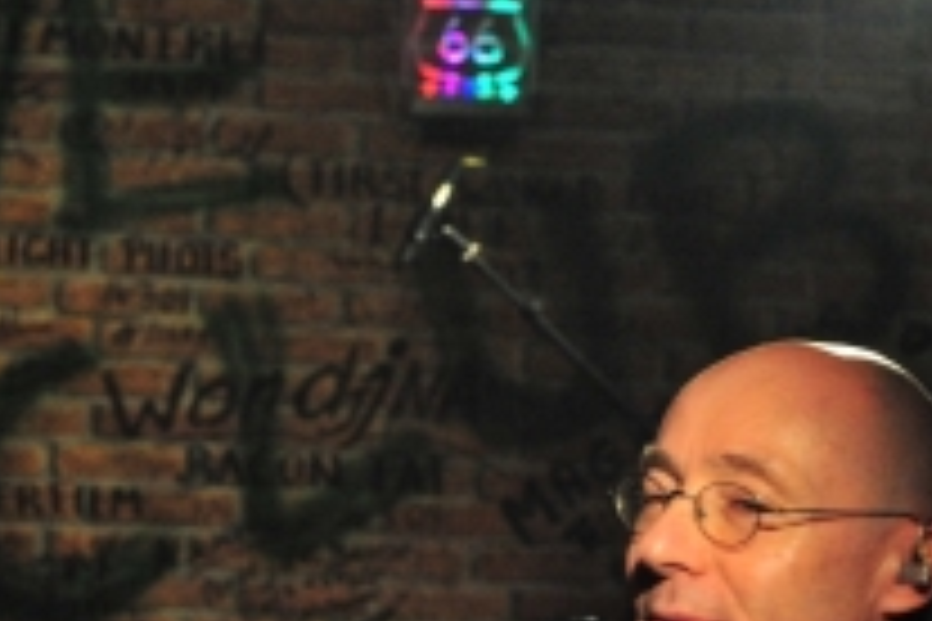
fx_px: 4375
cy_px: 565
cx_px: 617
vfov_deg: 8.1
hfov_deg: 12.1
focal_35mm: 169
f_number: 7.1
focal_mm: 70
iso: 6400
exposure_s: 1/125
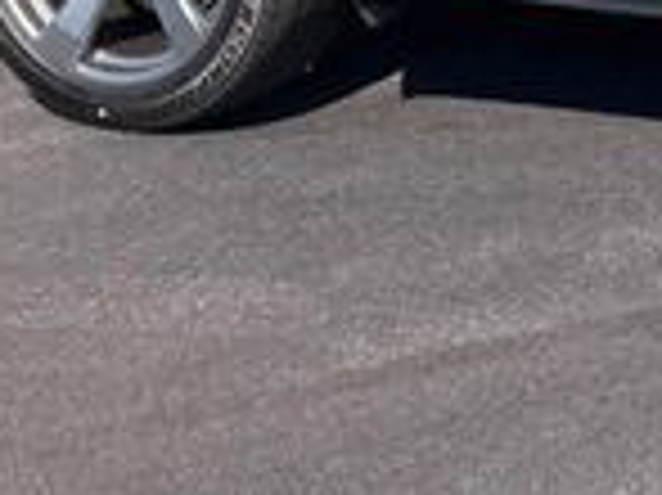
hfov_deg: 14.6
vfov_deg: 11.5
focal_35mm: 122
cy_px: -324
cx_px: 1099
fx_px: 2331
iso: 20
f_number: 1.8
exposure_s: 1/1000
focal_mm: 3.99
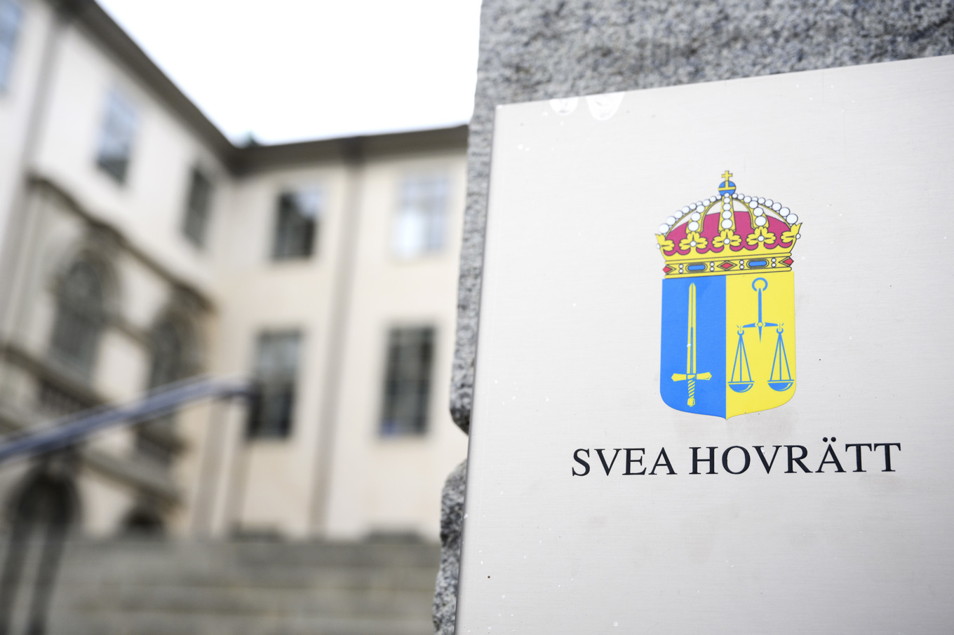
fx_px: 1272
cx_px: 477
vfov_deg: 28.1
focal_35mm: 48
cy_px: 318
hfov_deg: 41.1
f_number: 5.6
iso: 800
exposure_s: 1/1000
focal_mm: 48
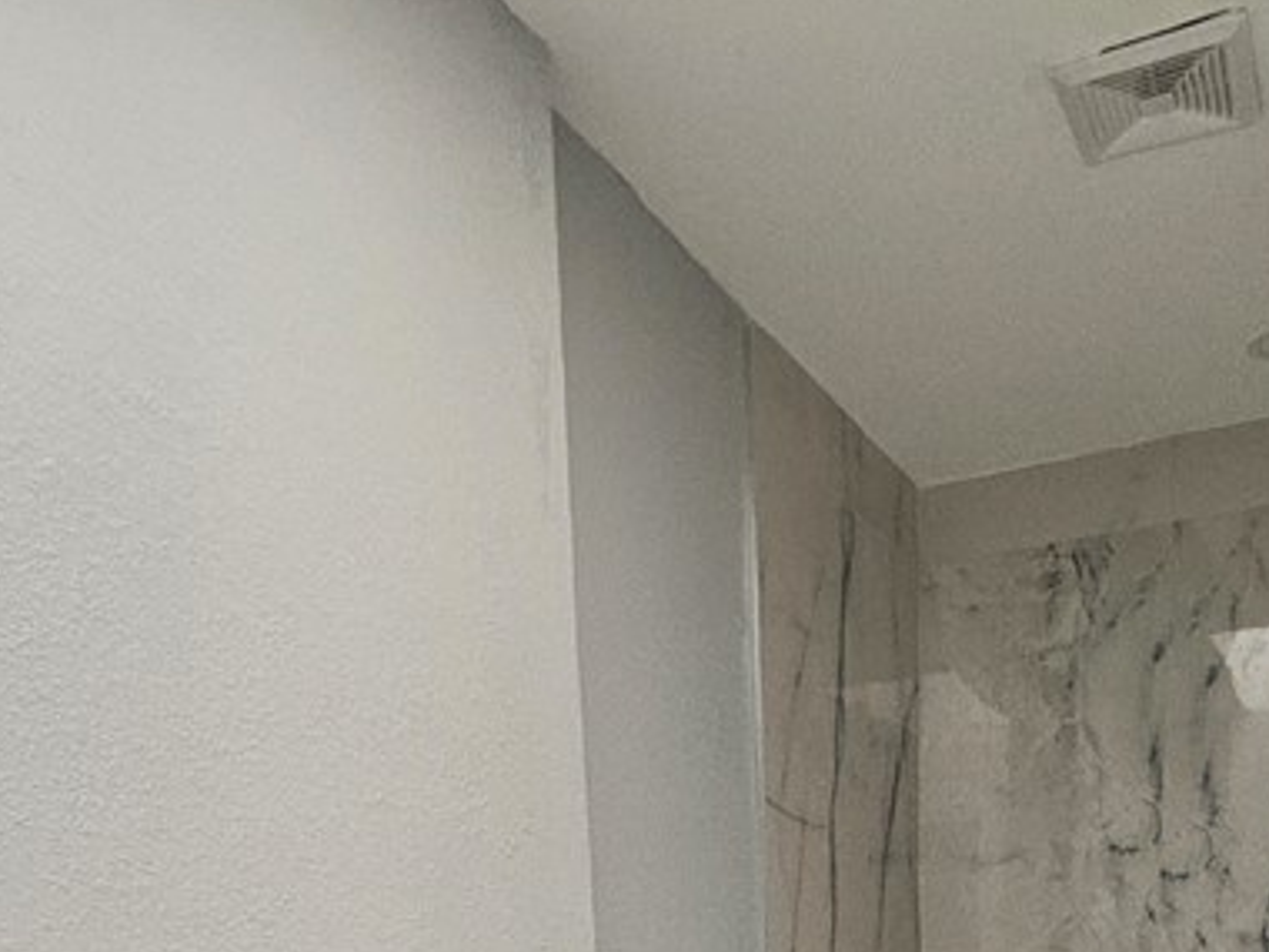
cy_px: 1259
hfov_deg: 52.4
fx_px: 1283
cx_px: 728
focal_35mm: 35
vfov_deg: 31.0
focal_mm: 1.74
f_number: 2.2
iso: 200
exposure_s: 1/77.4
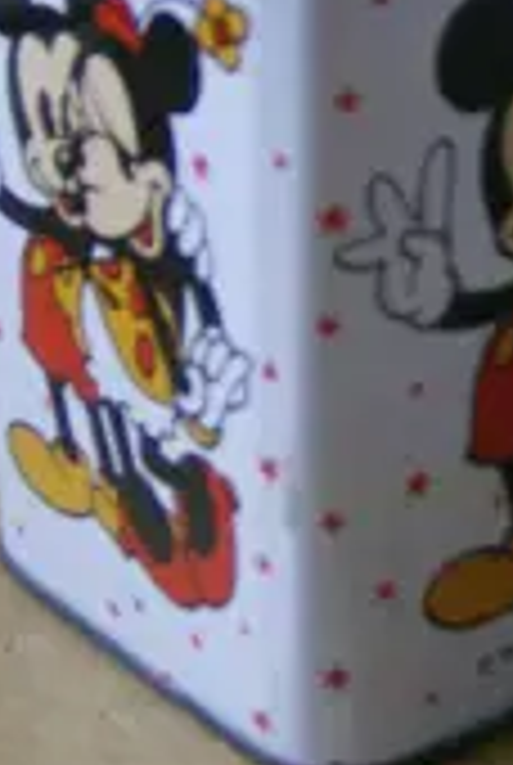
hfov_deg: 14.6
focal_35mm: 93
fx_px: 1980
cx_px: 441
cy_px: 250
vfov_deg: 21.8
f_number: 2.8
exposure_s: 1/57.9
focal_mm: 6
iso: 200
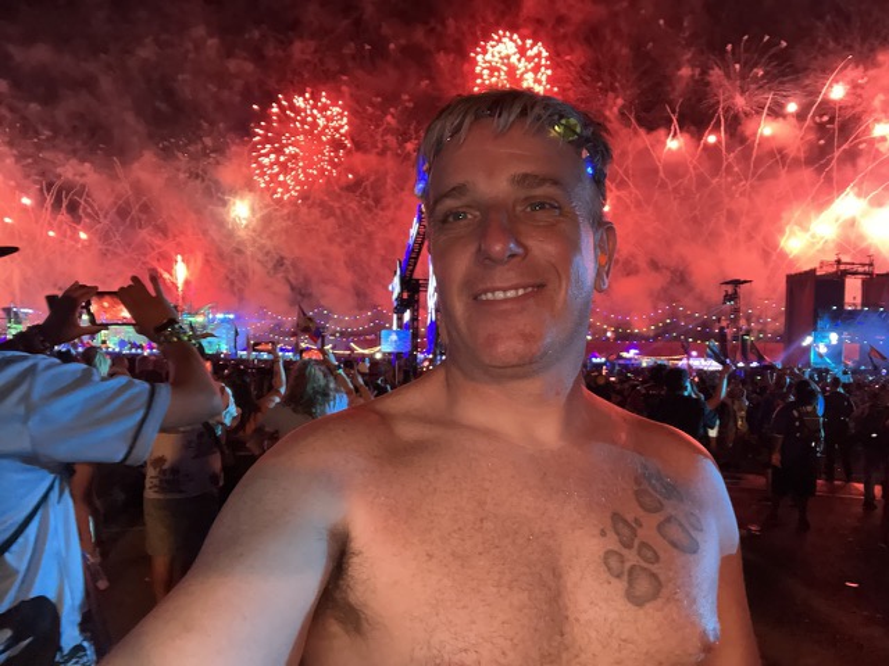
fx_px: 591
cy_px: 333
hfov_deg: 73.9
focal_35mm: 23
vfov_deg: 58.9
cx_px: 444
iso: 800
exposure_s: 1/22
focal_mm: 2.71
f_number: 2.2
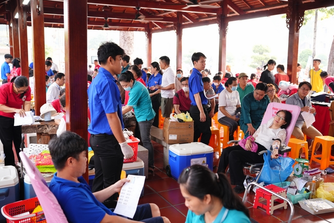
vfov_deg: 37.8
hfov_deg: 54.4
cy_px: 112
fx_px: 325
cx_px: 167
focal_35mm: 35
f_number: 2.8
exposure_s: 1/160
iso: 640
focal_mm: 35
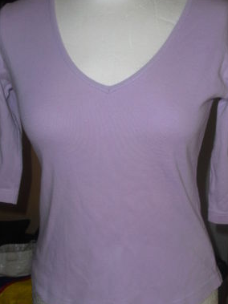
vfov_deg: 33.8
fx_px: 501
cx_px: 122
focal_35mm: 57
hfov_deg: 25.6
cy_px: 154
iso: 100
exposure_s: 1/60
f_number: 3.1
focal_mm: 6.3
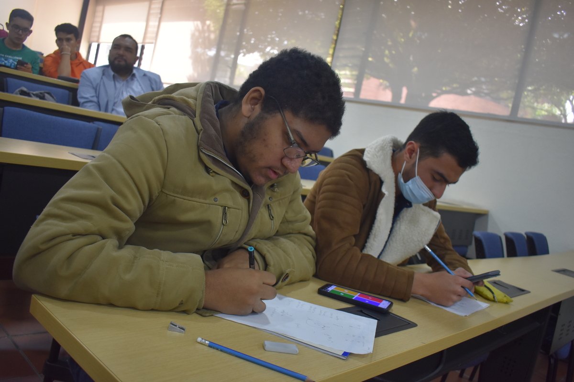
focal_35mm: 30
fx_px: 478
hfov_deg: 61.9
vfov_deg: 43.6
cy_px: 191
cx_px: 287
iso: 900
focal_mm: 20
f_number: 4
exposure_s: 1/60
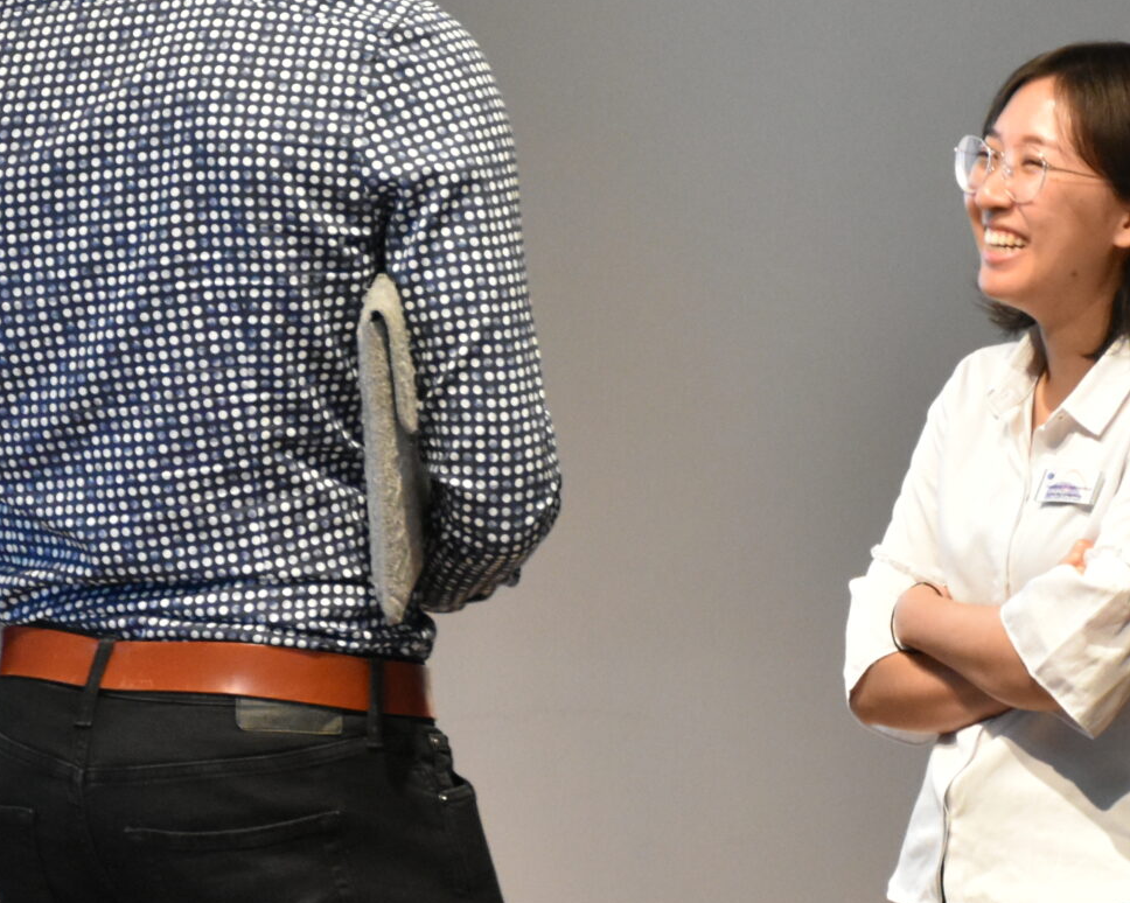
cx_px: 477
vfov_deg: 5.5
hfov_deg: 6.9
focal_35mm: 279
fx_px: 9337
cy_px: 382
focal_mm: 75
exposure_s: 1/50
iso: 3200
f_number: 5
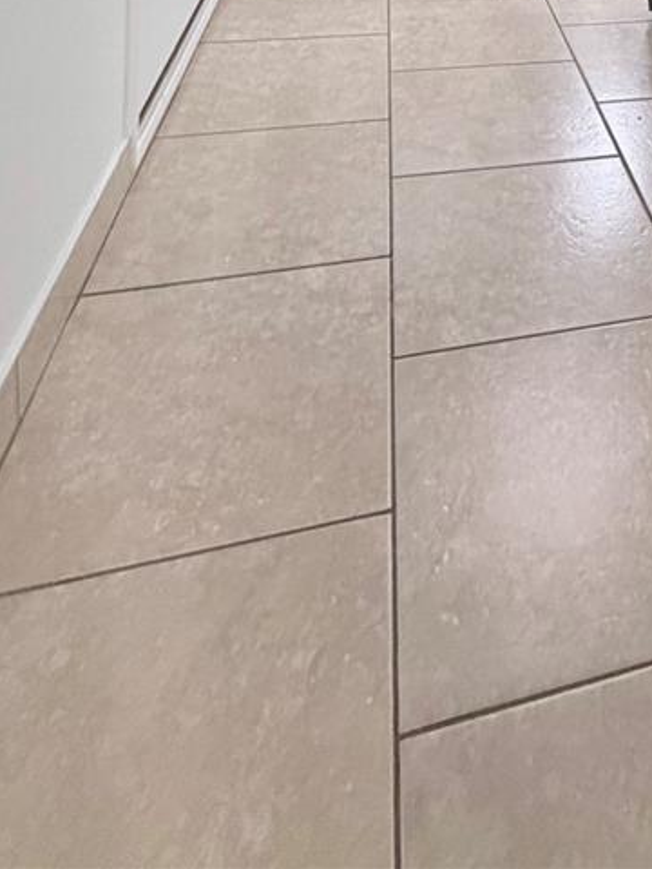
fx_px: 879
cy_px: -215
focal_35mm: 35
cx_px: 666
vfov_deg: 37.2
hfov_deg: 36.2
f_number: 2.2
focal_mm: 2.22
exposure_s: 1/60
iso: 320
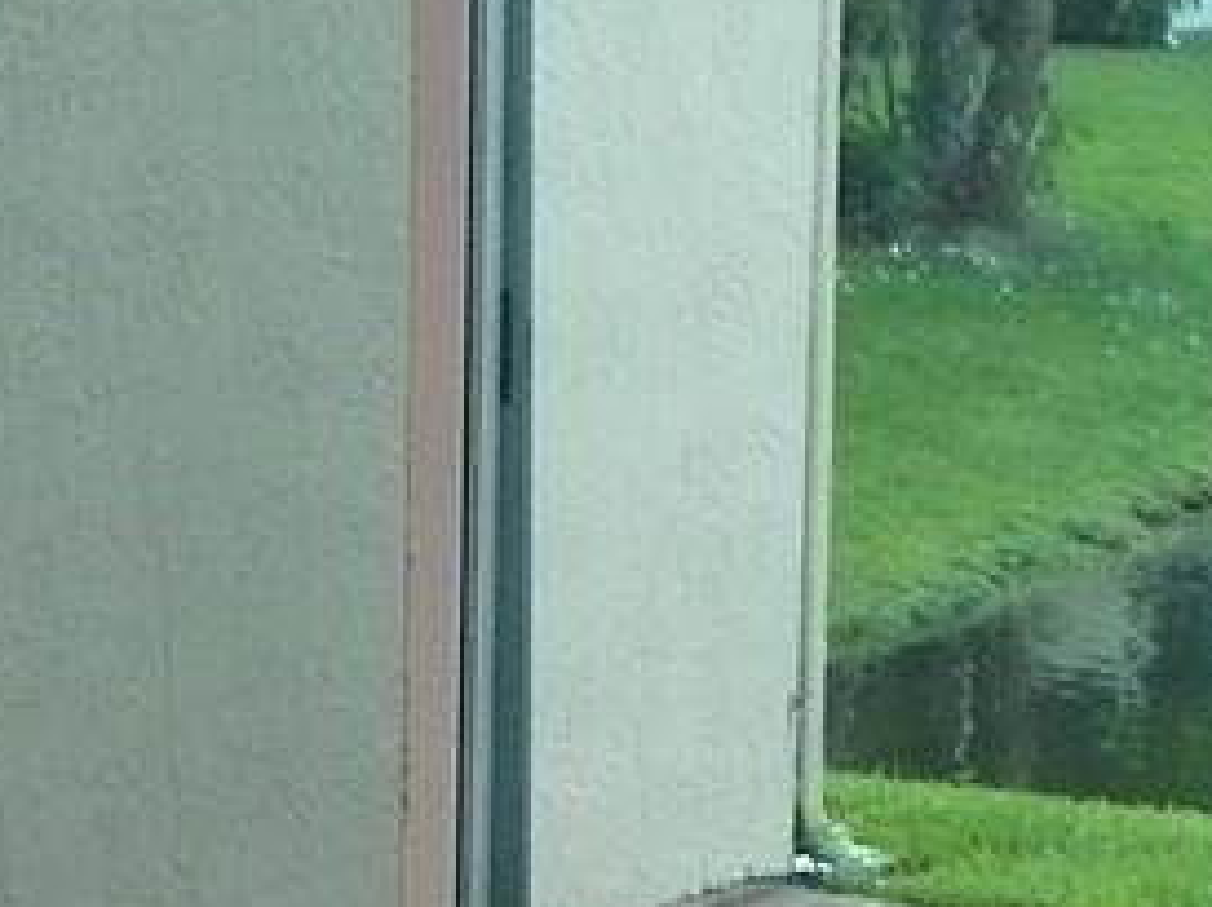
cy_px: 571
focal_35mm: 152
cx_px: -314
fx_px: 5317
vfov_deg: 9.7
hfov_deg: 12.6
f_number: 2.8
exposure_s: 1/30
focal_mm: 4.6
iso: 125
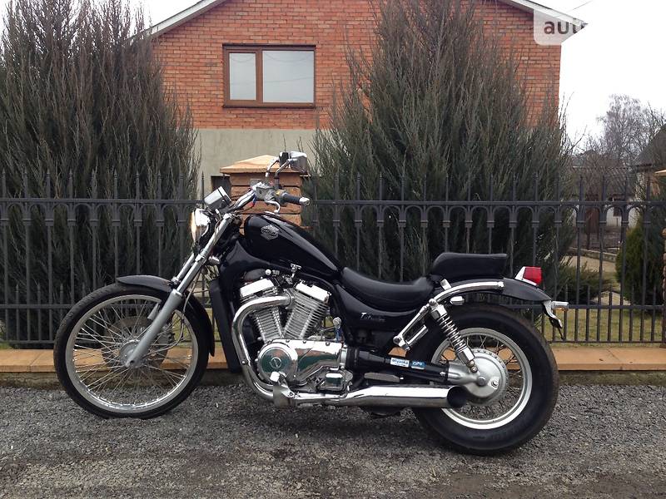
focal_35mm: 33
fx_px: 635
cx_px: 333
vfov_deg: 42.9
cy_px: 250
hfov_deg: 55.4
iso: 50
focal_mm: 4.1
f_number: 2.4
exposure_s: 1/60
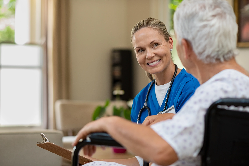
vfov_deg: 13.1
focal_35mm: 105
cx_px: 124
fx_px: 726
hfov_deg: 19.4
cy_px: 83
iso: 400
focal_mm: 105
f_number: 2.8
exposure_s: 1/160
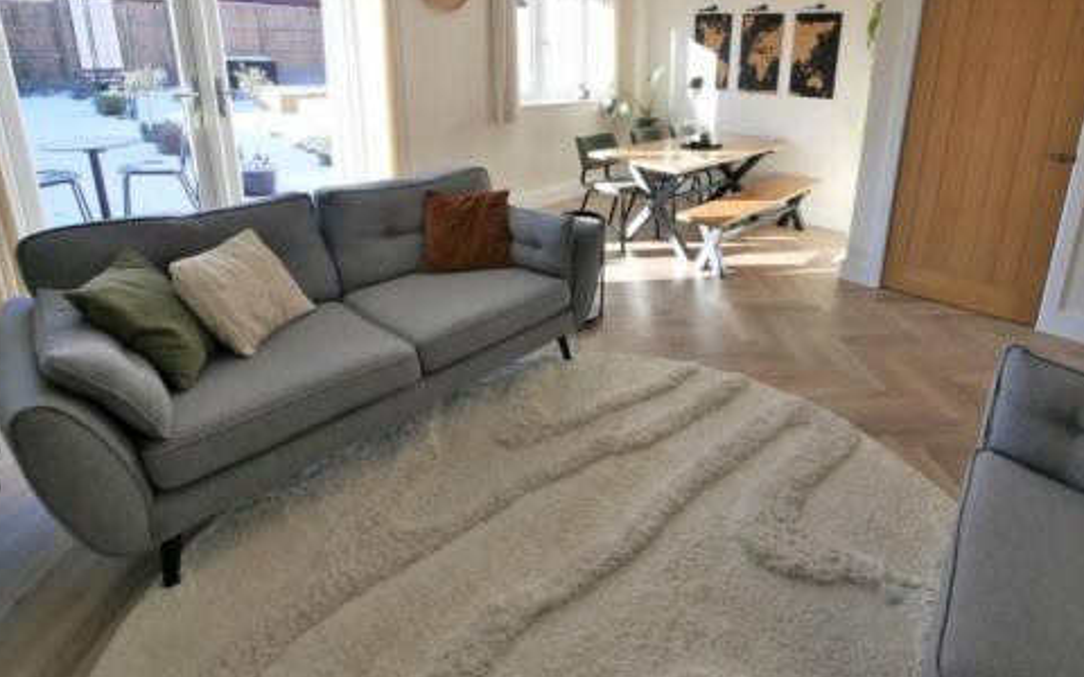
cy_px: 195
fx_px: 532
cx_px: 639
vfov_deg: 62.4
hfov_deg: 90.2
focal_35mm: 18
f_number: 4
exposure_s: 1/125
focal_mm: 7
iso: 200
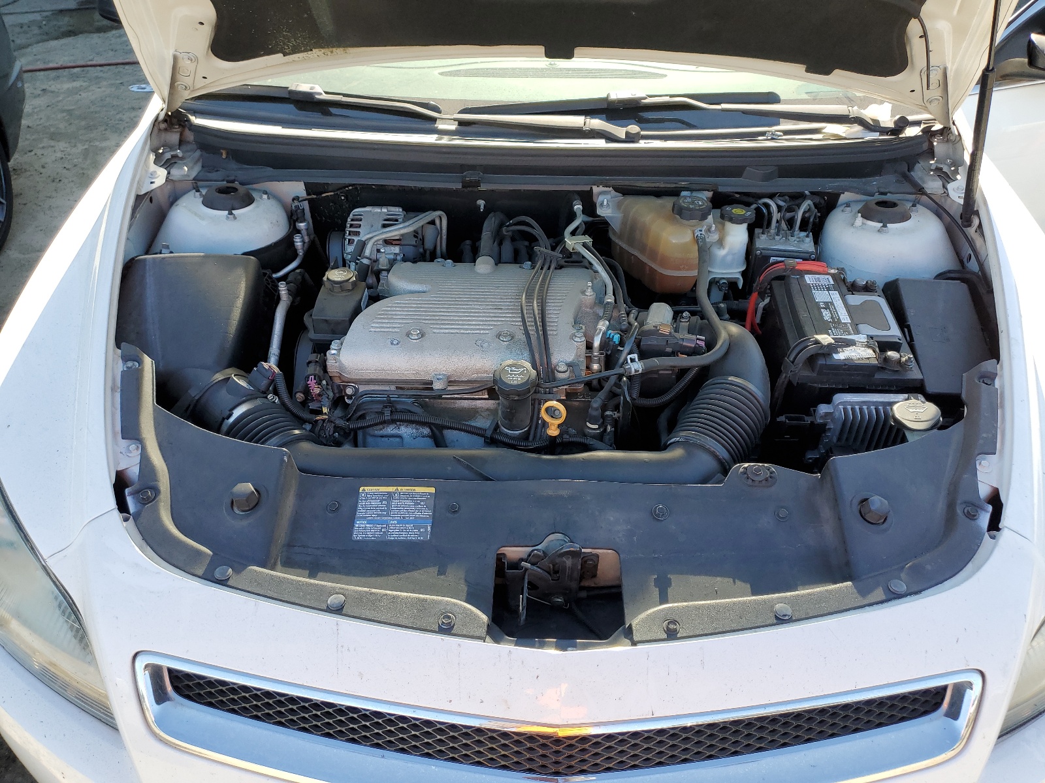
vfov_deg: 53.1
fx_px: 785
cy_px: 392
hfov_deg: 67.3
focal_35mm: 26
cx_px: 522
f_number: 1.5
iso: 50
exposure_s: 1/500
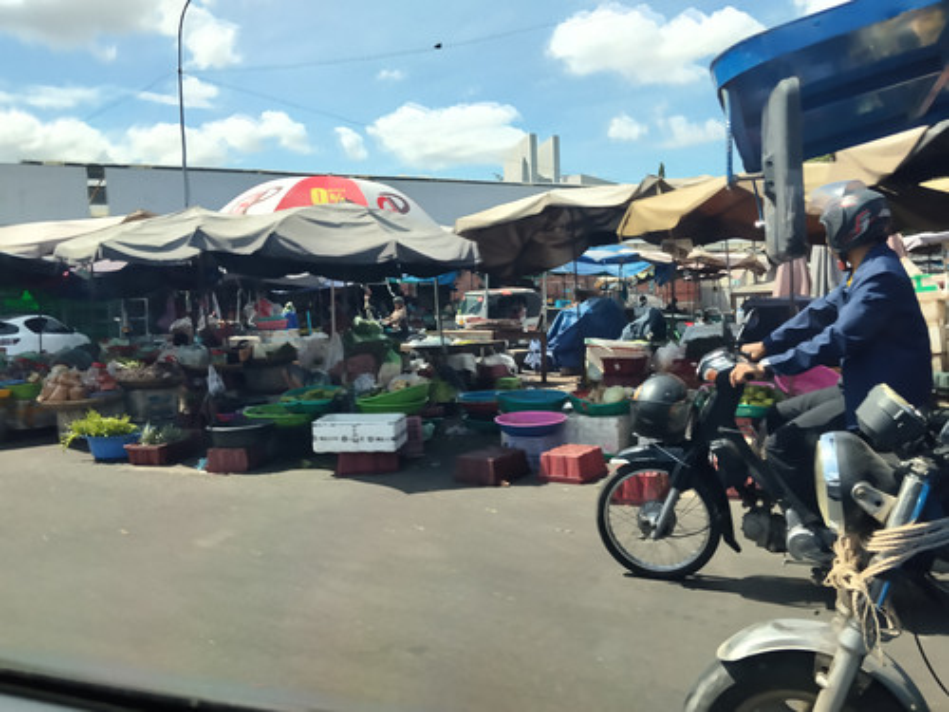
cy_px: 356
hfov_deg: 61.7
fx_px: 795
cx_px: 474
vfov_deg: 48.2
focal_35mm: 29
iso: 50
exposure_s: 1/205
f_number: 1.8
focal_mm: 4.22
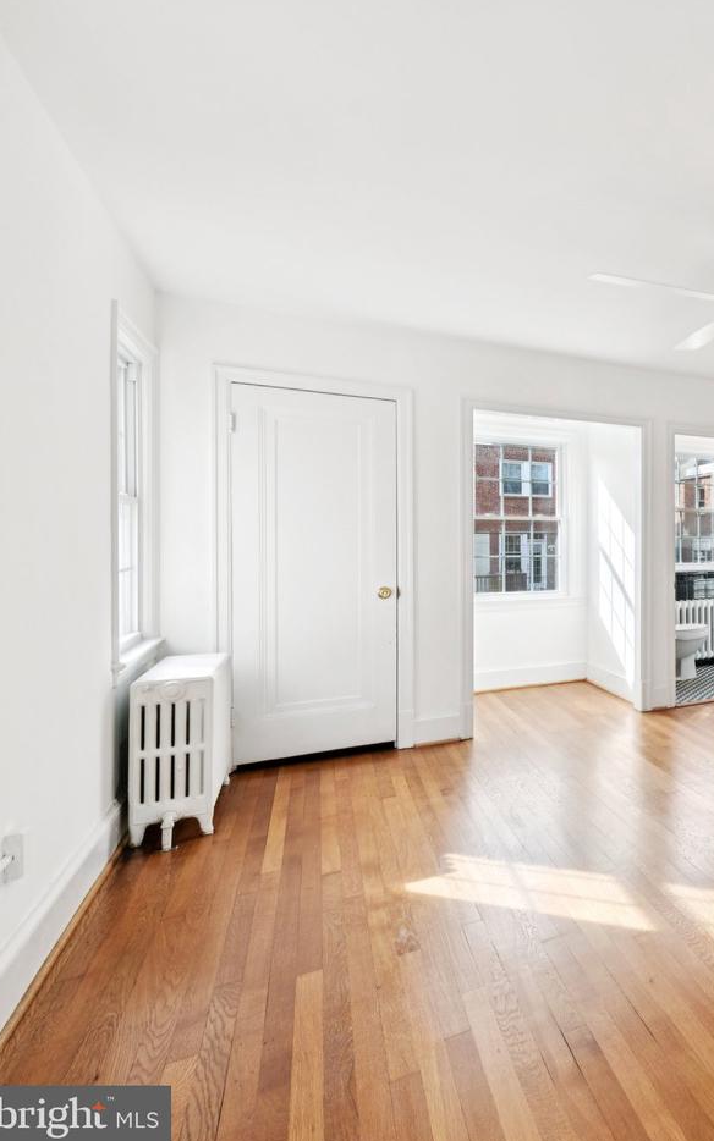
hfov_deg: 39.4
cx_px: 861
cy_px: 562
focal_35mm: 22
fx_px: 685
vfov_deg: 79.6
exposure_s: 1/50
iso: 250
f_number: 9
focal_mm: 14
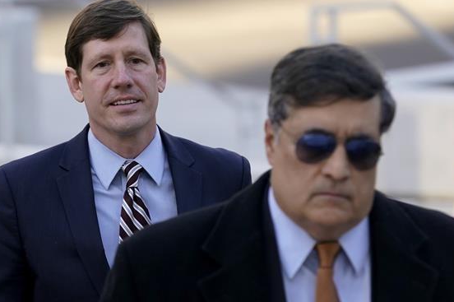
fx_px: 2495
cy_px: 165
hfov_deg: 10.4
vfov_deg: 6.9
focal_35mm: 198
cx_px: 193
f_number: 4
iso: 1000
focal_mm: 168
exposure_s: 1/1000
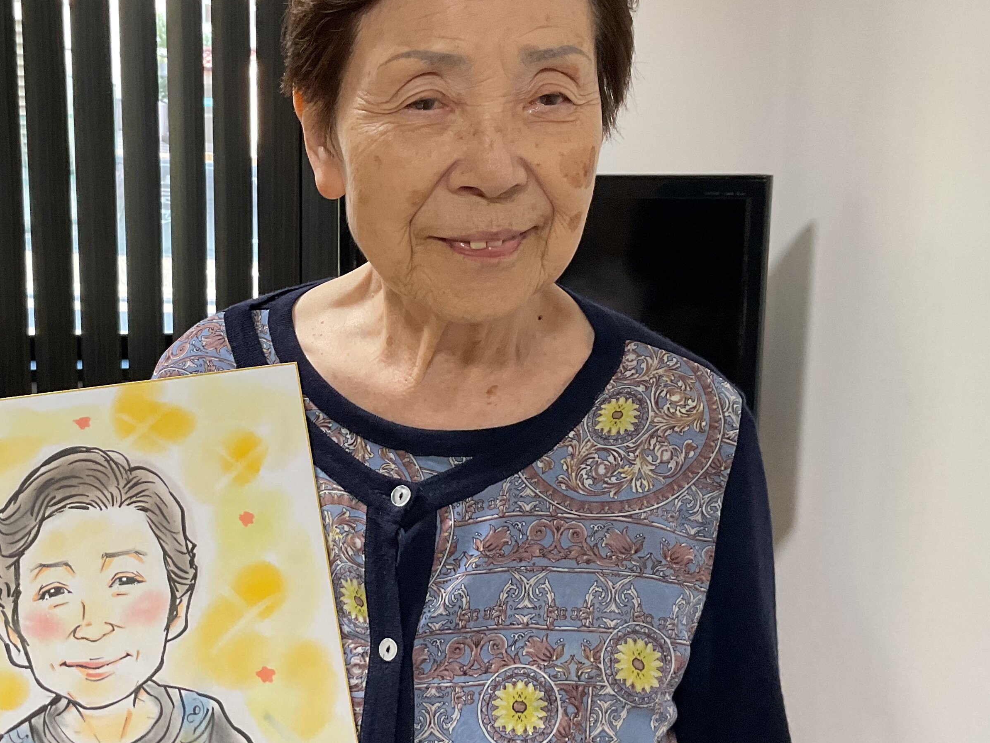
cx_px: 331
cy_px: 386
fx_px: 1402
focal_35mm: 49
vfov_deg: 29.7
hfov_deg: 38.5
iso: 100
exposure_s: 1/60
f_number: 1.8
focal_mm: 3
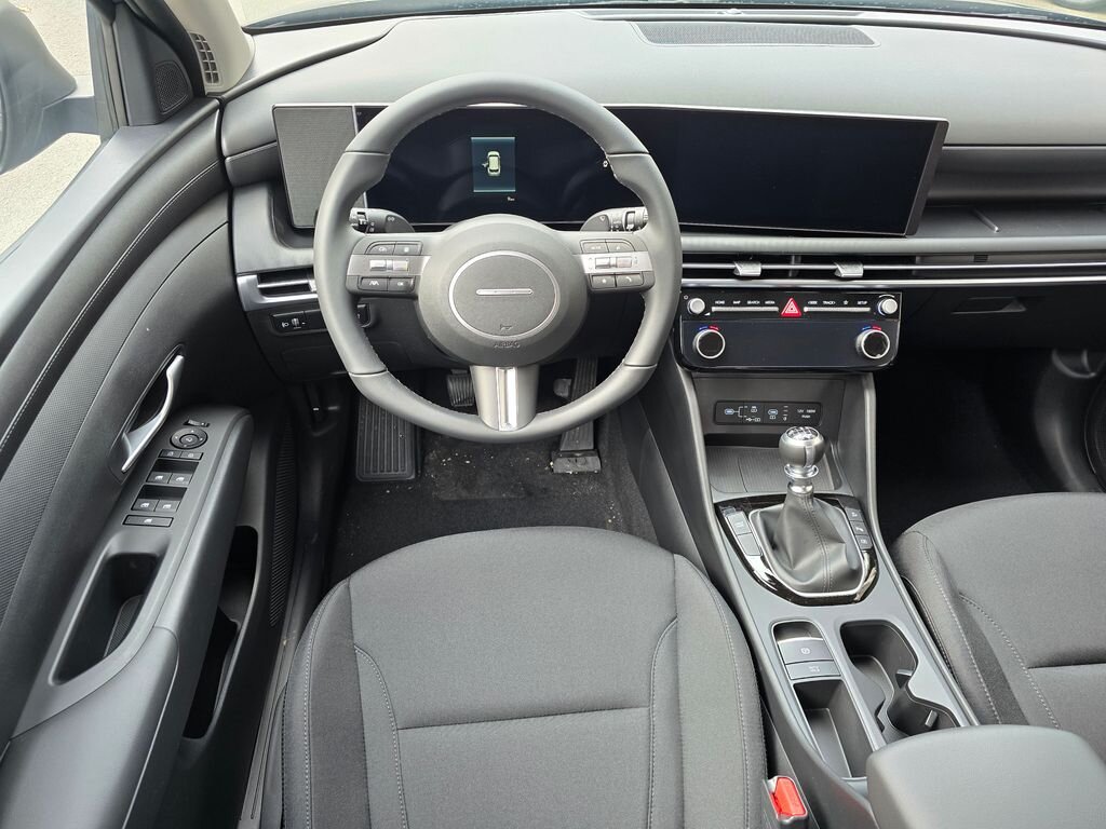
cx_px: 553
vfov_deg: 58.9
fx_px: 735
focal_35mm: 23
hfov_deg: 73.9
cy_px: 414
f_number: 1.7
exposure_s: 1/100
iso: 160
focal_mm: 6.3
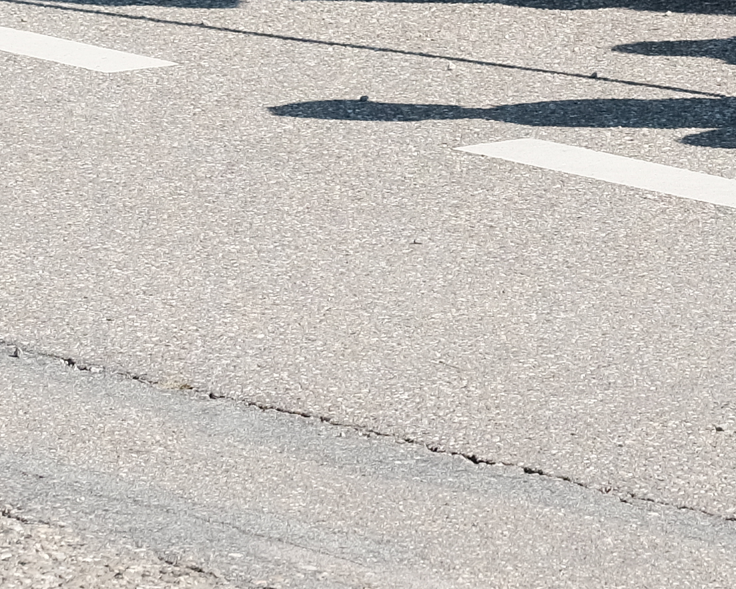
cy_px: -370
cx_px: 410
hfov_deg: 5.1
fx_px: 8341
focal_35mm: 383
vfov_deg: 4.0
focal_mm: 50
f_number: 5.6
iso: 400
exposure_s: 1/680
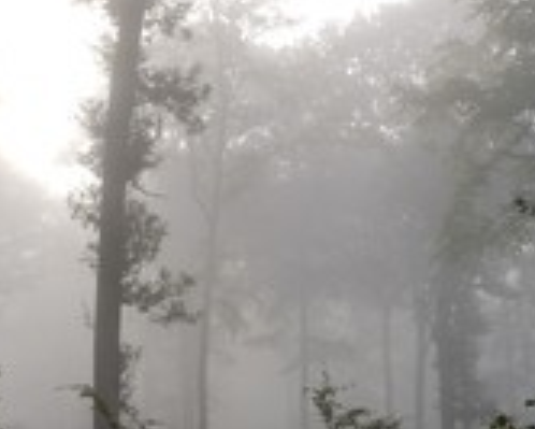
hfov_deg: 24.8
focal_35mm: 76
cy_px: 268
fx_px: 1204
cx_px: 151
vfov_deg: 20.1
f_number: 18
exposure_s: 1/160
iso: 800
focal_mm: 32
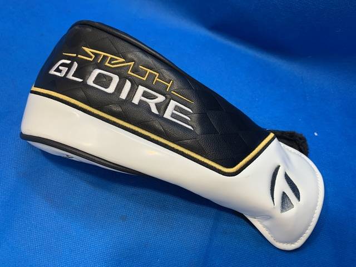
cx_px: 178
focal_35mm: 26
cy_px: 134
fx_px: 267
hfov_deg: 67.3
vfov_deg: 53.1
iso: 50
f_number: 1.8
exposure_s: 1/60
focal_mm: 4.25
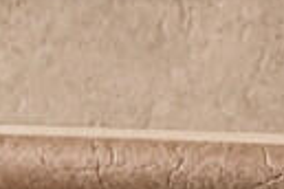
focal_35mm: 398
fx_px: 3140
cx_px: -429
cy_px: 175
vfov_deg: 3.5
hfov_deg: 5.0
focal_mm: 50
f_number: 5
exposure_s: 1/40
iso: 1600
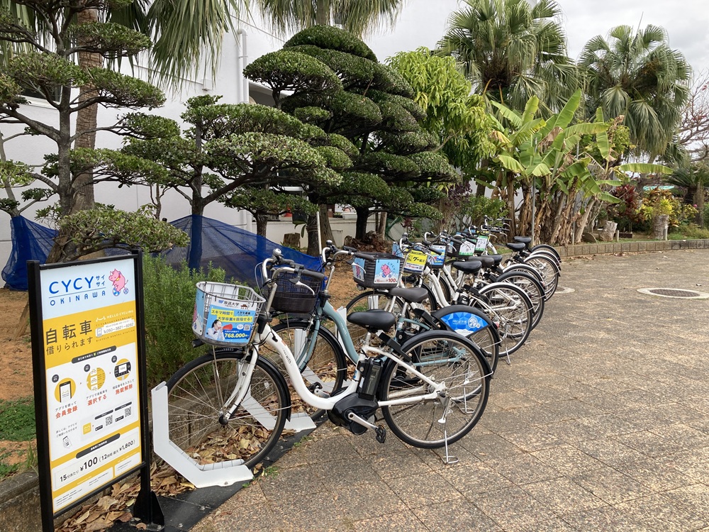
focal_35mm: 28
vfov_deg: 49.7
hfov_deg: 63.4
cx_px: 354
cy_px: 266
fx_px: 573
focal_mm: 3.99
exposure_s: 1/648
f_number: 1.8
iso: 20
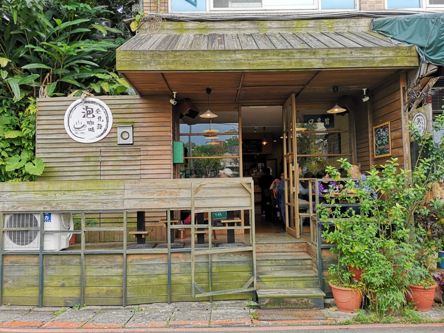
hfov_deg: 65.3
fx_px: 346
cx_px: 222
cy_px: 166
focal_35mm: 27
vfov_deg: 51.4
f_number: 1.8
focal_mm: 3.95
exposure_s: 1/377
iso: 50
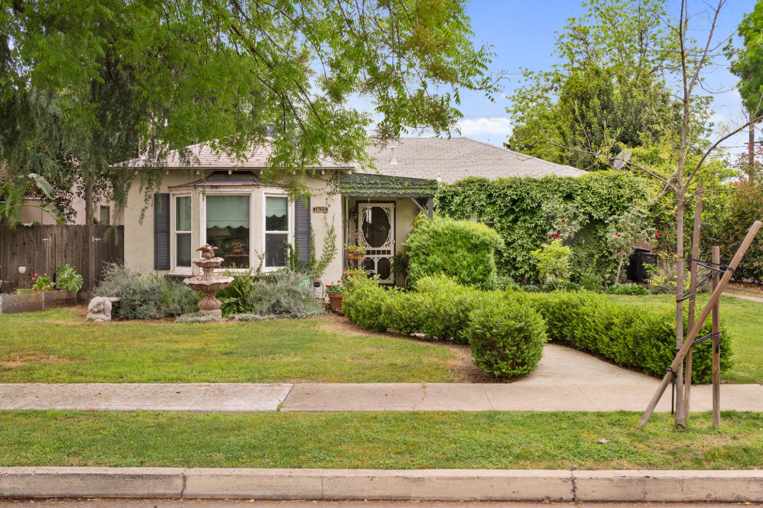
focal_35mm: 40
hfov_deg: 48.7
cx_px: 382
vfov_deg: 33.6
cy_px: 254
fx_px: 842
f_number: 9
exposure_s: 1/40
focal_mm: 26.5
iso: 100
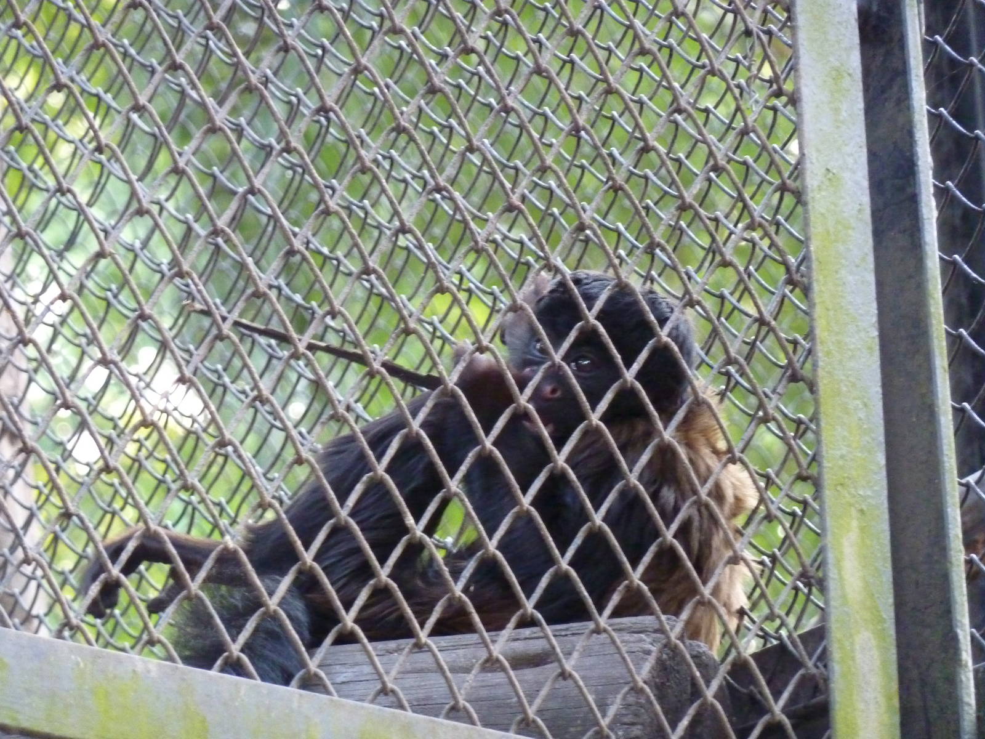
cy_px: 370
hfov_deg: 8.2
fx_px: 6886
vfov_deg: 6.1
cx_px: 492
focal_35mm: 242
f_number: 4.7
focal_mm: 39.7
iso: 800
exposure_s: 1/40
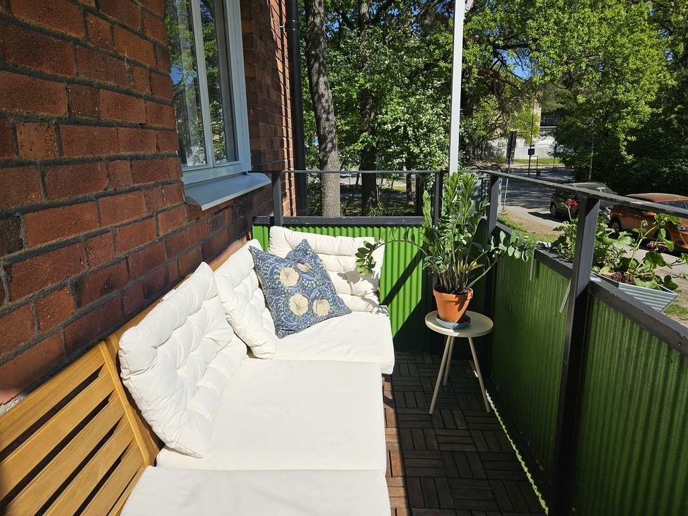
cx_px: 344
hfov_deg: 73.9
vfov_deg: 58.9
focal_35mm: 23
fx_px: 457
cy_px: 258
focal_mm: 5.4
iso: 25
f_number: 1.8
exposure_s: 1/2782
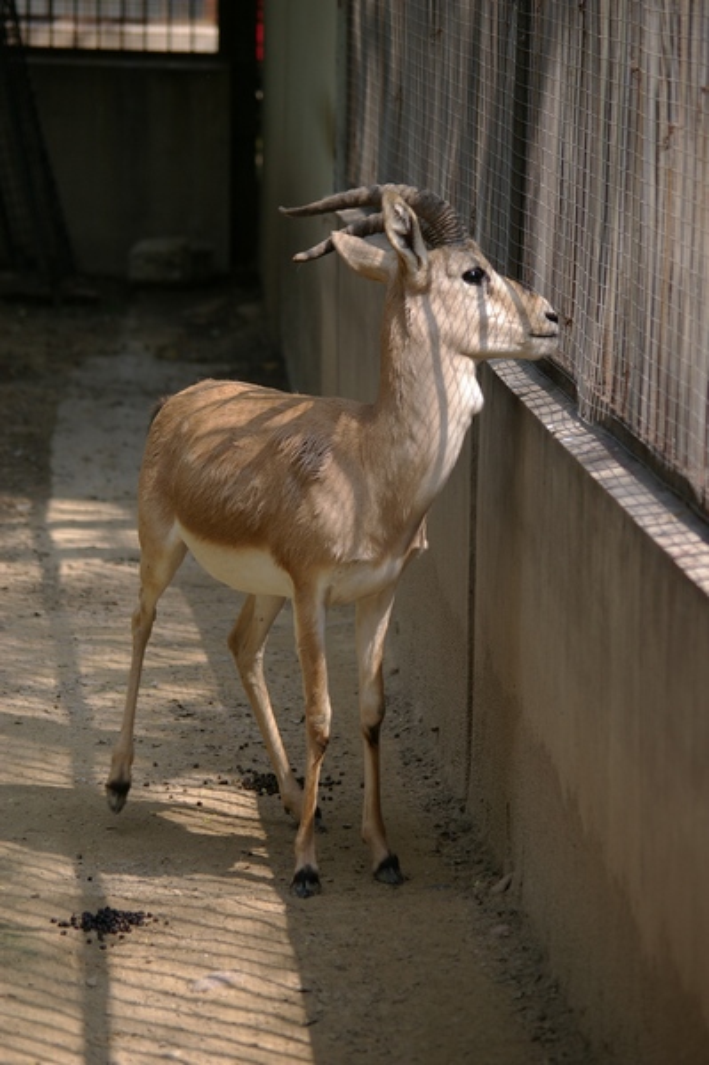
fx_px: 4661
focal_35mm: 158
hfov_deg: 8.7
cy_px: 532
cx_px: 354
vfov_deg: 13.1
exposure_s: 1/250
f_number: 4.5
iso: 200
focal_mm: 105
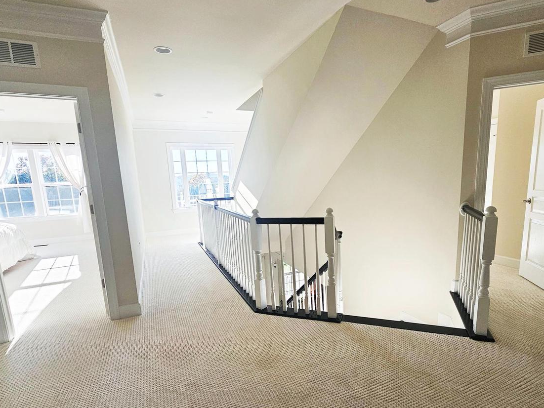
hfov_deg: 90.9
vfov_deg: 74.4
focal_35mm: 17
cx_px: 287
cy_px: 231
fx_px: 267
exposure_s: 1/266
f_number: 2.2
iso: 64
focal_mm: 2.2
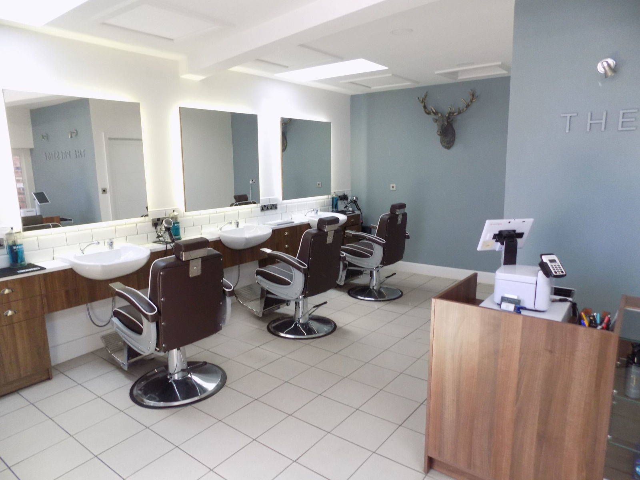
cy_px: 240
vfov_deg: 58.9
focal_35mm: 23
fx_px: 425
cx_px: 320
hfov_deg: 73.9
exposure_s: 1/30
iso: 250
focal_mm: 4
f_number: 3.1
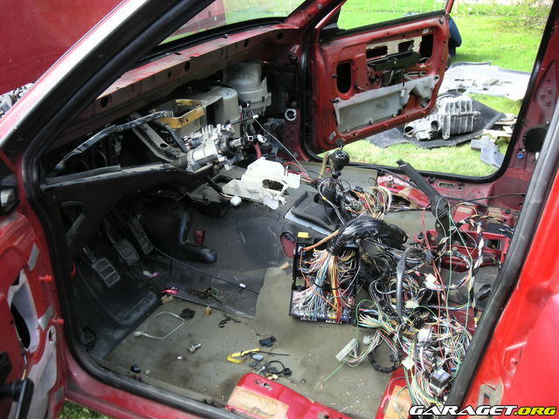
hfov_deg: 52.6
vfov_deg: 40.7
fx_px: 565
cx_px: 280
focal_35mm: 35
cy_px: 210
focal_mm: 5.7
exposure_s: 1/37.4
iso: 50
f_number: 2.8
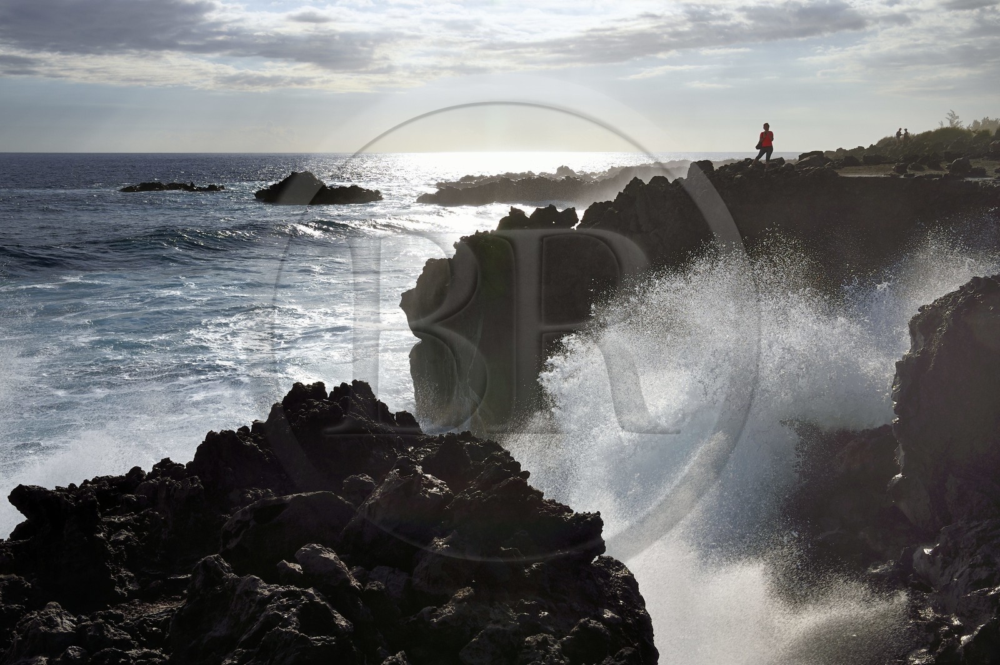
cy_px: 332
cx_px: 500
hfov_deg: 54.5
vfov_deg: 37.8
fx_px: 971
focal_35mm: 35
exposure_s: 1/400
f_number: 18
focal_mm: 35
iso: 200
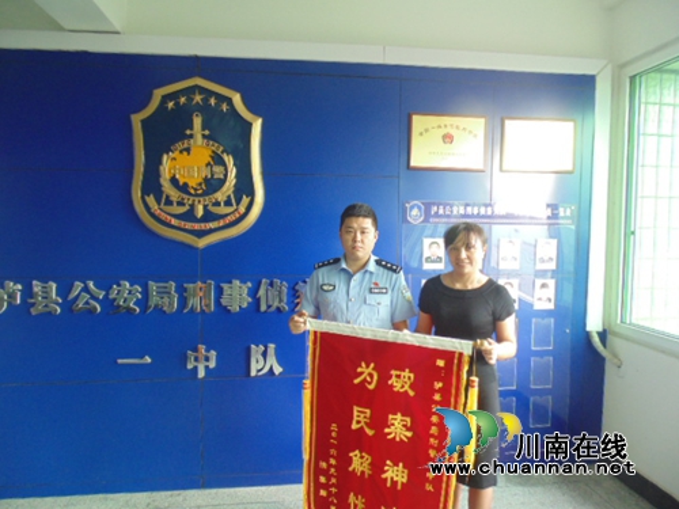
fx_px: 432
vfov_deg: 61.1
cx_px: 340
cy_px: 254
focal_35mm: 22
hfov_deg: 76.4
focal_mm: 4
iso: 160
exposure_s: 1/30
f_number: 3.1
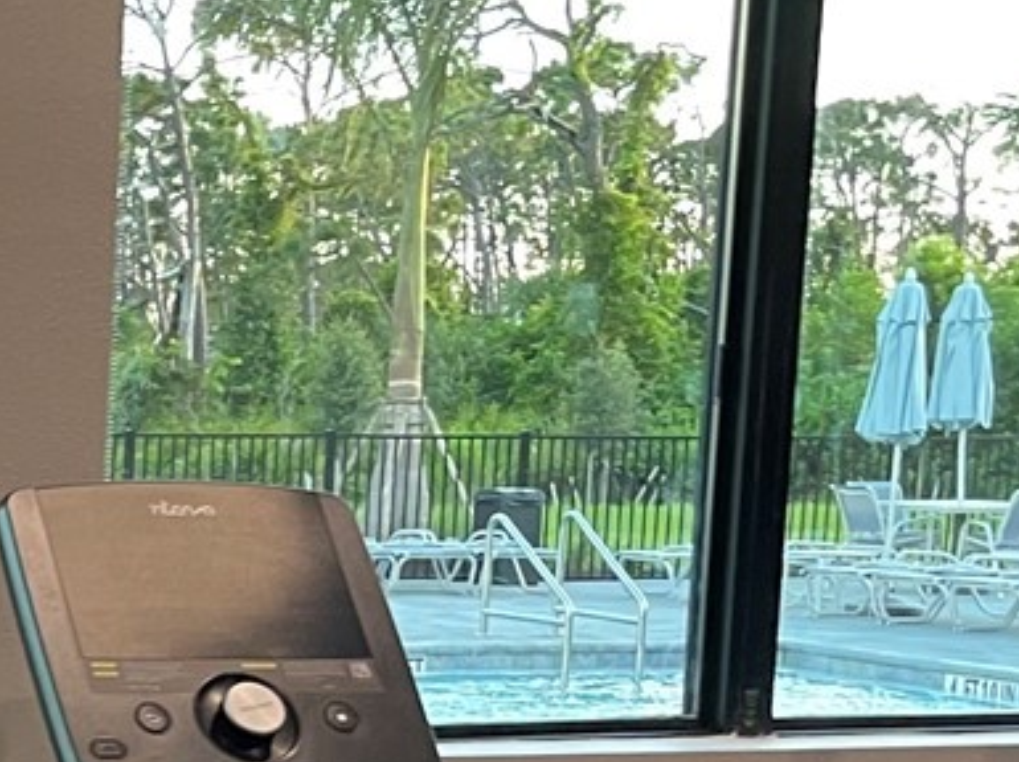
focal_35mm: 104
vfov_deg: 13.8
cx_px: -574
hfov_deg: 16.9
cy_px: 884
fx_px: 3059
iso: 125
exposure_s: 1/60
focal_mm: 5.1
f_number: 1.6
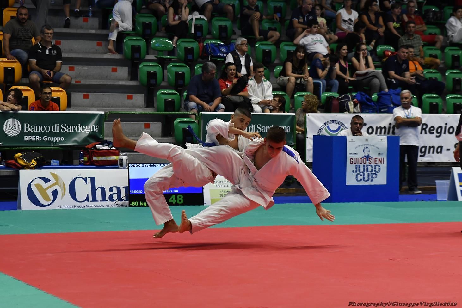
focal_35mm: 105
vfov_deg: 13.0
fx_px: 1347
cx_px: 231
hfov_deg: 19.5
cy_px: 154
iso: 2000
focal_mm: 70
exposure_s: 1/400
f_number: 2.8
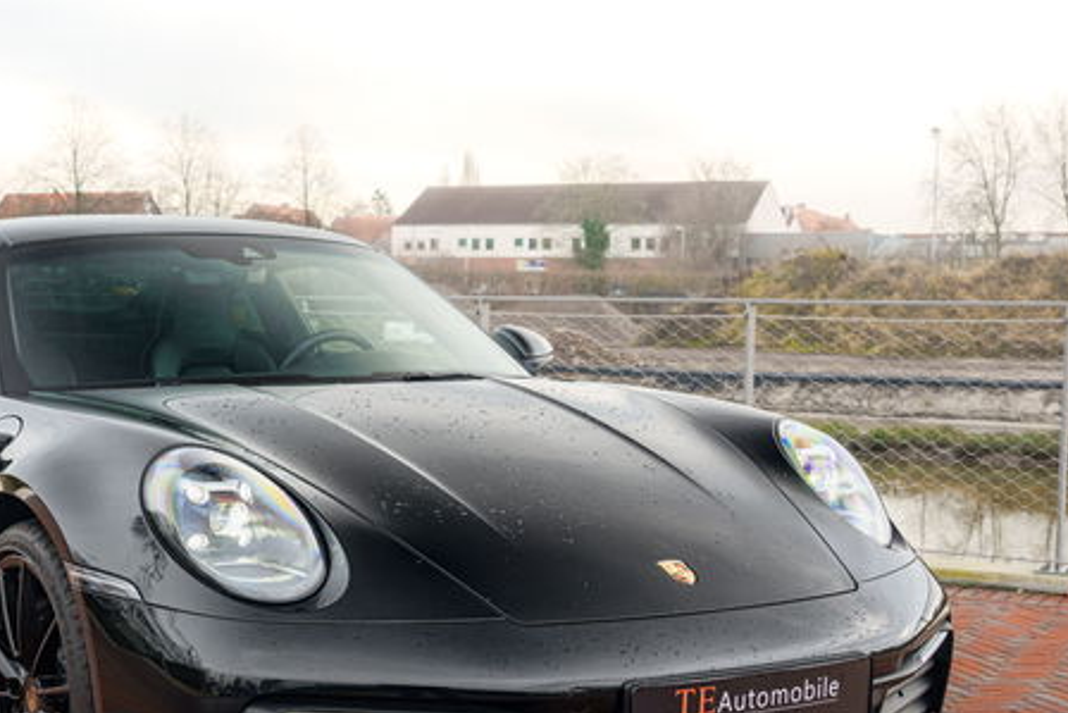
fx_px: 1780
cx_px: 334
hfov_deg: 33.0
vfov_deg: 22.6
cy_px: 429
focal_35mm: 60
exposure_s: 1/60
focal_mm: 35
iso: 400
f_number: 7.1
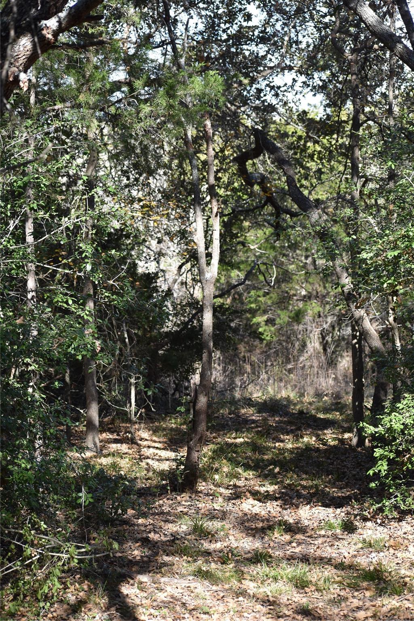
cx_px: 207
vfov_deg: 18.9
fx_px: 1863
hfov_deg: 12.7
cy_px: 310
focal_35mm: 108
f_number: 5.6
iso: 400
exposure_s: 1/500
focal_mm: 72
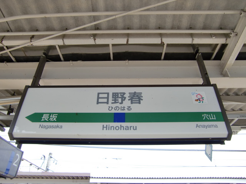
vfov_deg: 49.7
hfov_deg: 63.4
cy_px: 92
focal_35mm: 28
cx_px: 123
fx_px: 199
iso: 64
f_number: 2.6
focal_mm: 4.9
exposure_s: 1/400
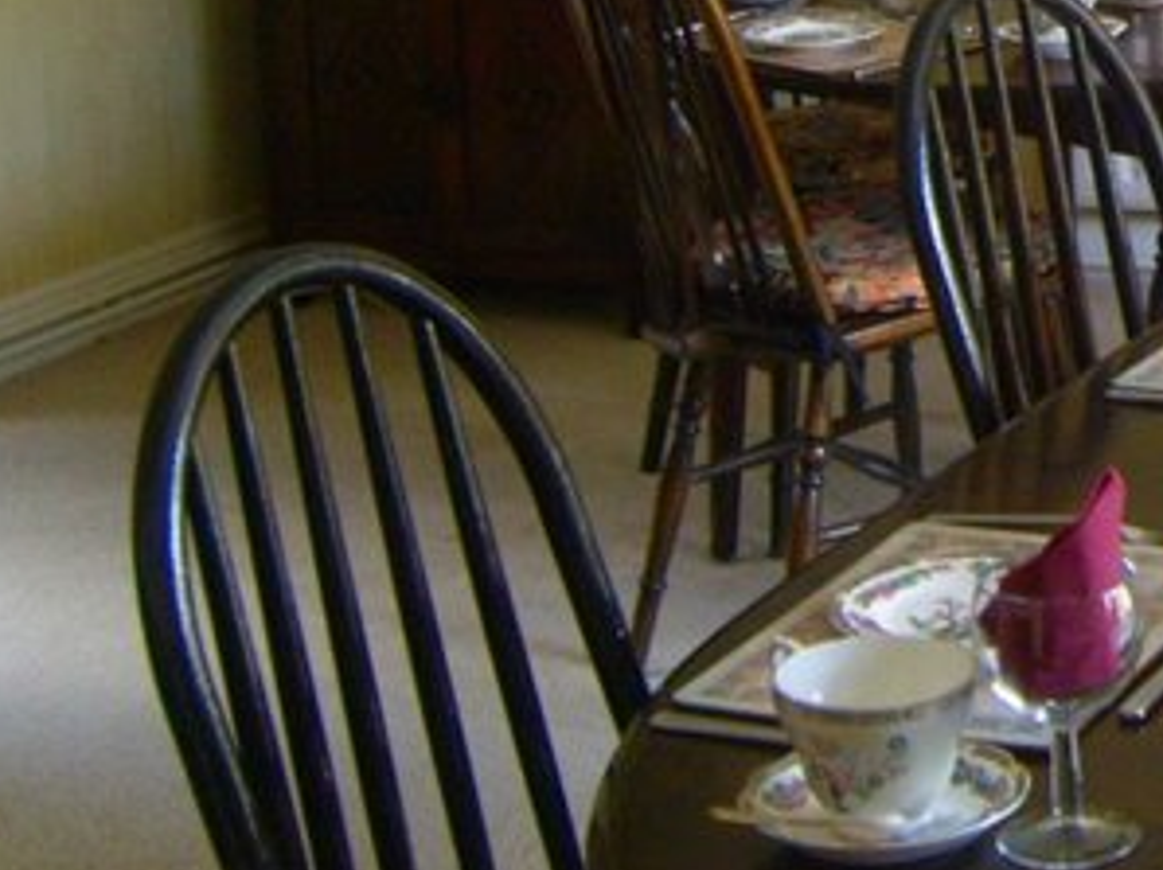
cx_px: 1417
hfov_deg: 19.6
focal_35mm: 94
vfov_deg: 15.3
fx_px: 3156
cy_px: -113
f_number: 2.8
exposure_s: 1/30
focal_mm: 7.4
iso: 111
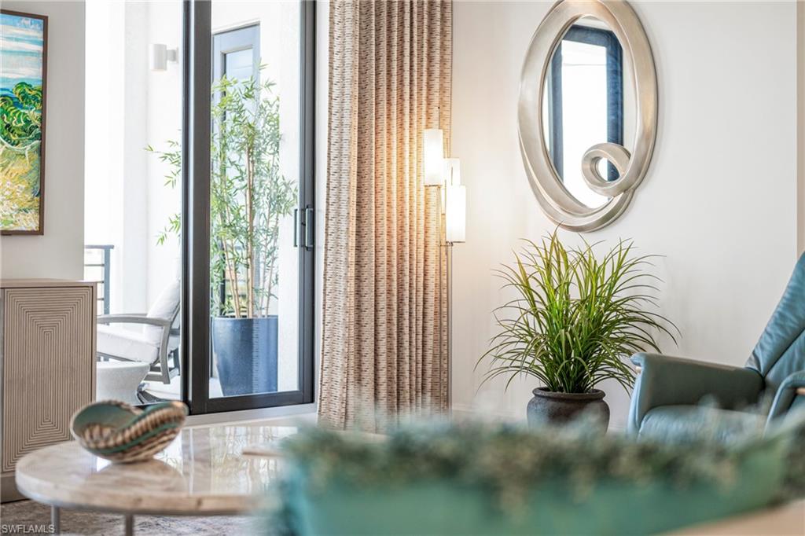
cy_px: 268
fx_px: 1118
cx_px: 402
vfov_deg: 27.0
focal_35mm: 50
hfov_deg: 39.6
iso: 250
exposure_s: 1/250
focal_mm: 50
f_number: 1.8
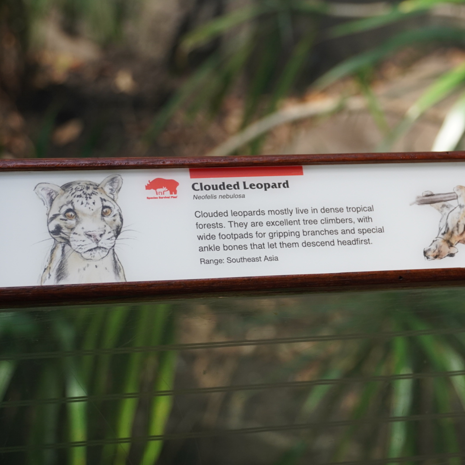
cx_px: 348
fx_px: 1484
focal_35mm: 98
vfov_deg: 17.8
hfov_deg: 17.7
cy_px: 233
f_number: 5.6
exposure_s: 1/160
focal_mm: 51
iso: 500
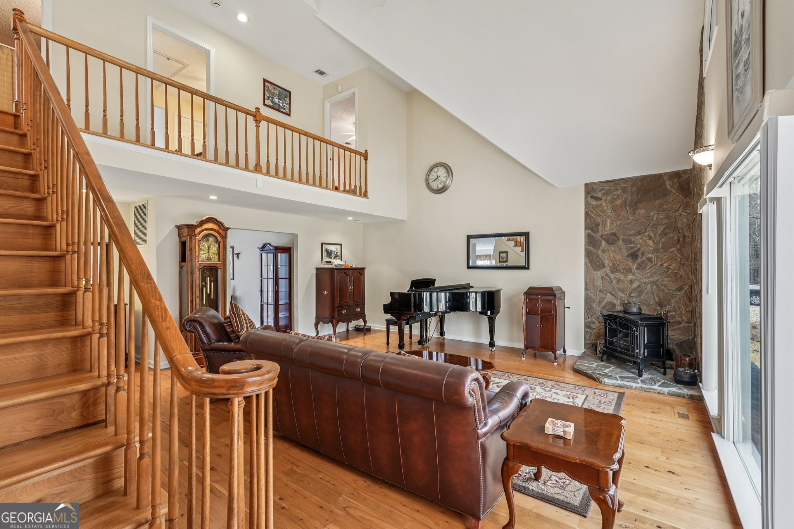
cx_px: 397
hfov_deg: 96.7
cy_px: 264
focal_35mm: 16
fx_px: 353
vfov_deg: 73.7
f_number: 8
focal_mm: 16
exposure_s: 1/10
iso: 800
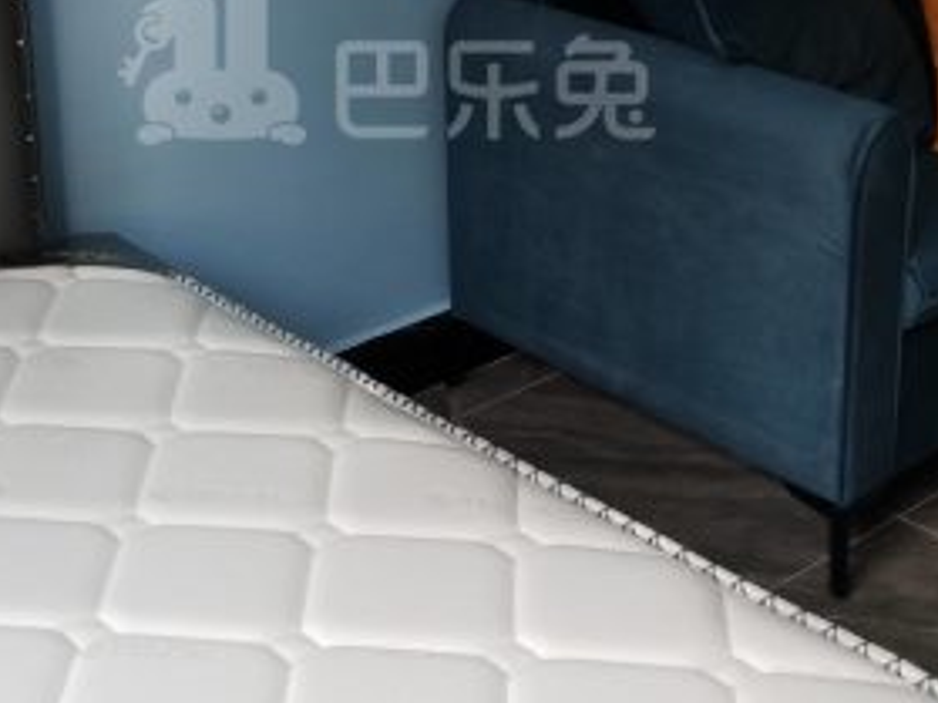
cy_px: 54
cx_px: 387
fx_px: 2329
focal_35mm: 86
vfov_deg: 16.9
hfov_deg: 22.7
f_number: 1.8
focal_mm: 3.95
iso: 135
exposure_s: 1/50
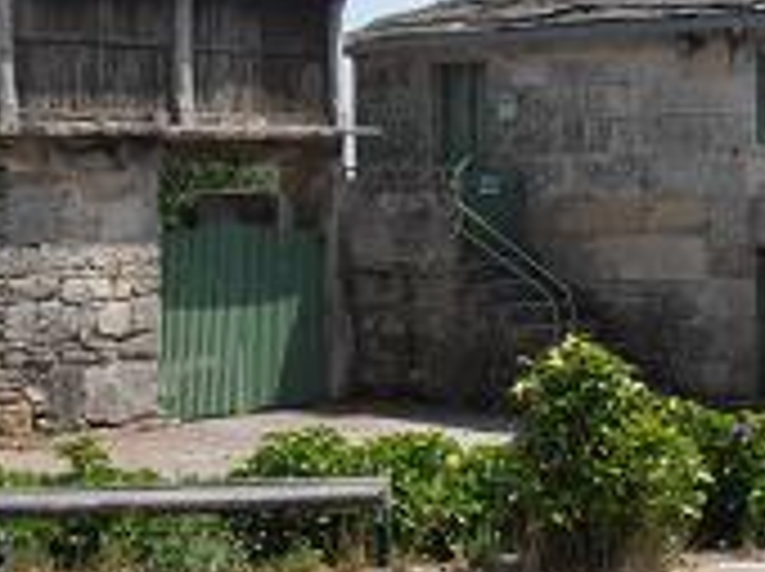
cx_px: 554
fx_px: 2538
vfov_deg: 12.8
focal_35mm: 115
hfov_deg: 17.1
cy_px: 270
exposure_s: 1/800
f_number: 3.9
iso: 80
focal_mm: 6.61
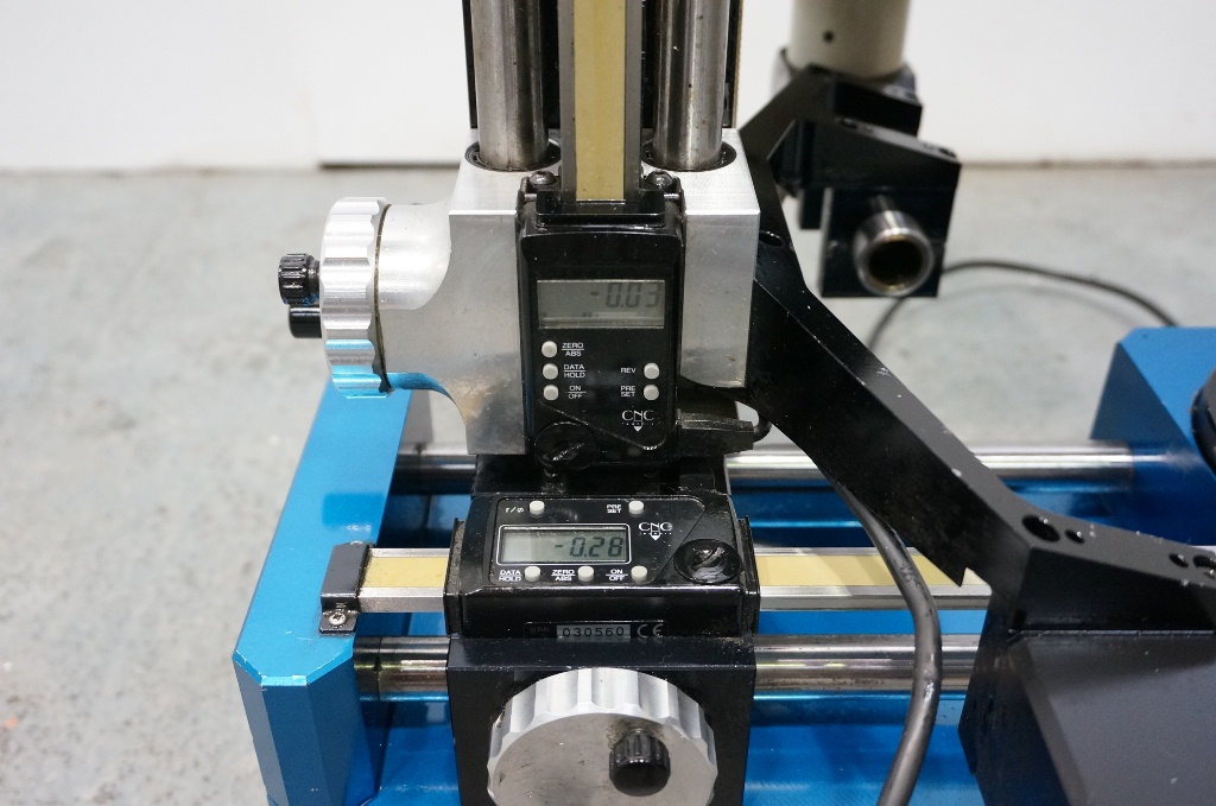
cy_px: 403
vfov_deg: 38.2
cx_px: 608
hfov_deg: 55.2
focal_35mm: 34
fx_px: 1163
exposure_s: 1/60
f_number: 4
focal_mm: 23
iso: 2000
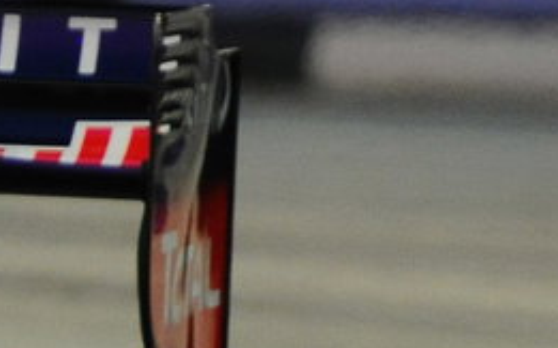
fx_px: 28508
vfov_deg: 0.7
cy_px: 466
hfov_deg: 1.1
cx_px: -594
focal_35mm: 1875
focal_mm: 200
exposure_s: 1/800
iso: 800
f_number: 2.8
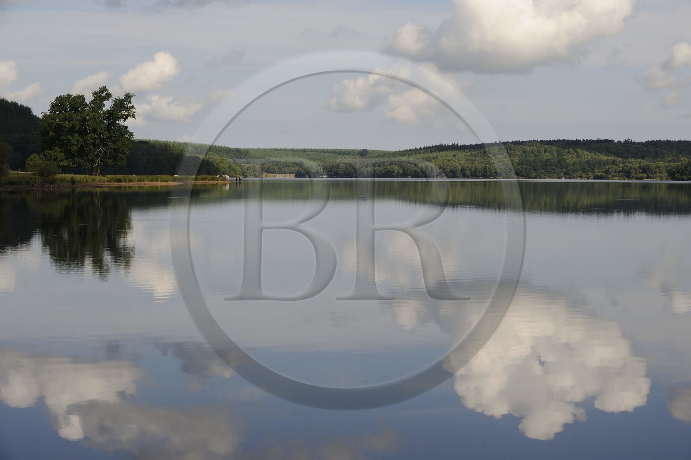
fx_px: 1534
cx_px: 346
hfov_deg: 25.4
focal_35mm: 80
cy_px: 230
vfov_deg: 17.0
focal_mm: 80
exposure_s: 1/320
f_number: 10
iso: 200
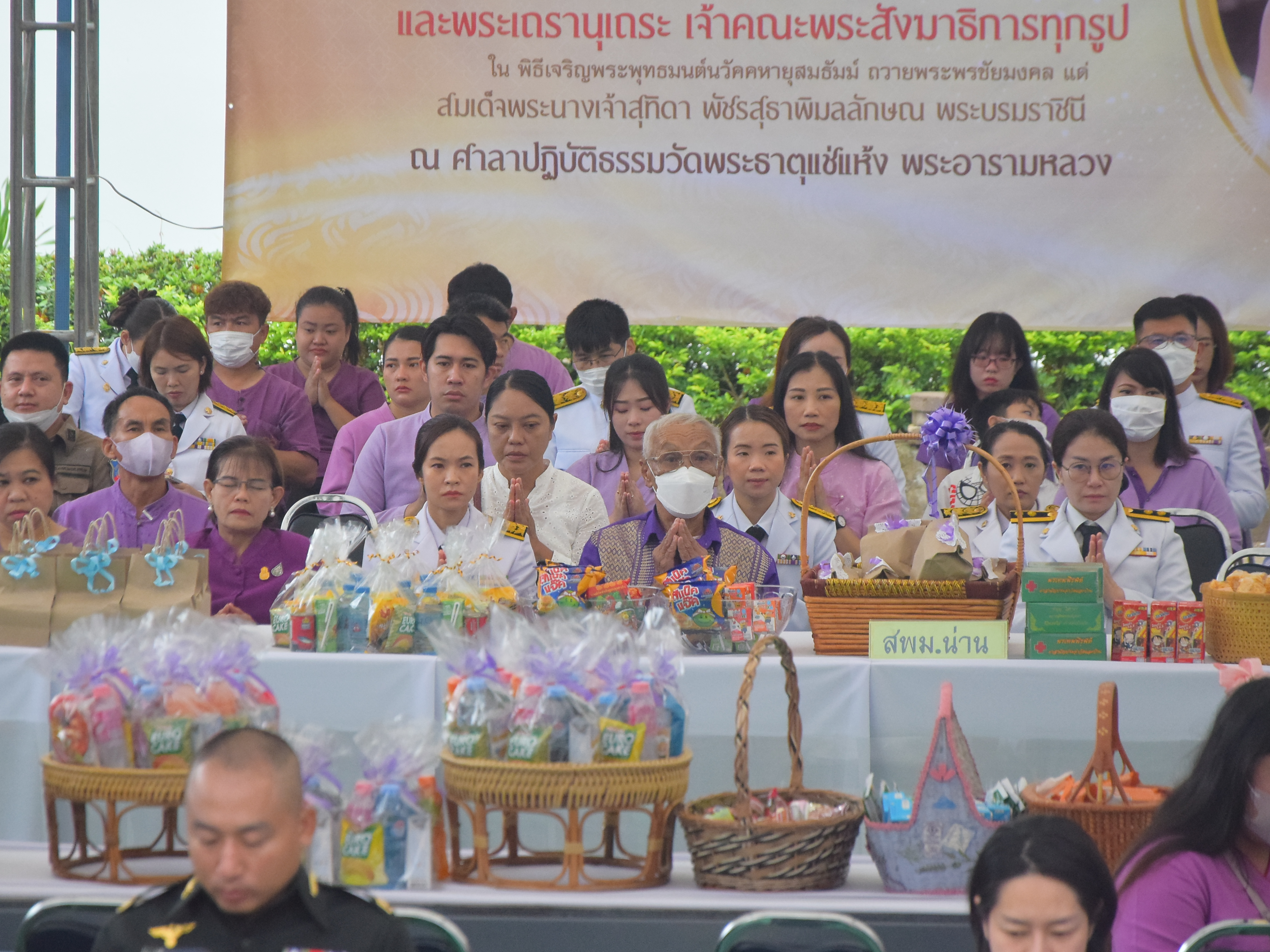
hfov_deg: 10.7
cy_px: 442
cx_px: 527
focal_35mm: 186
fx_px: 6808
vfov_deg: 8.0
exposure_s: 1/640
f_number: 6.3
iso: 2000
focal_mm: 105
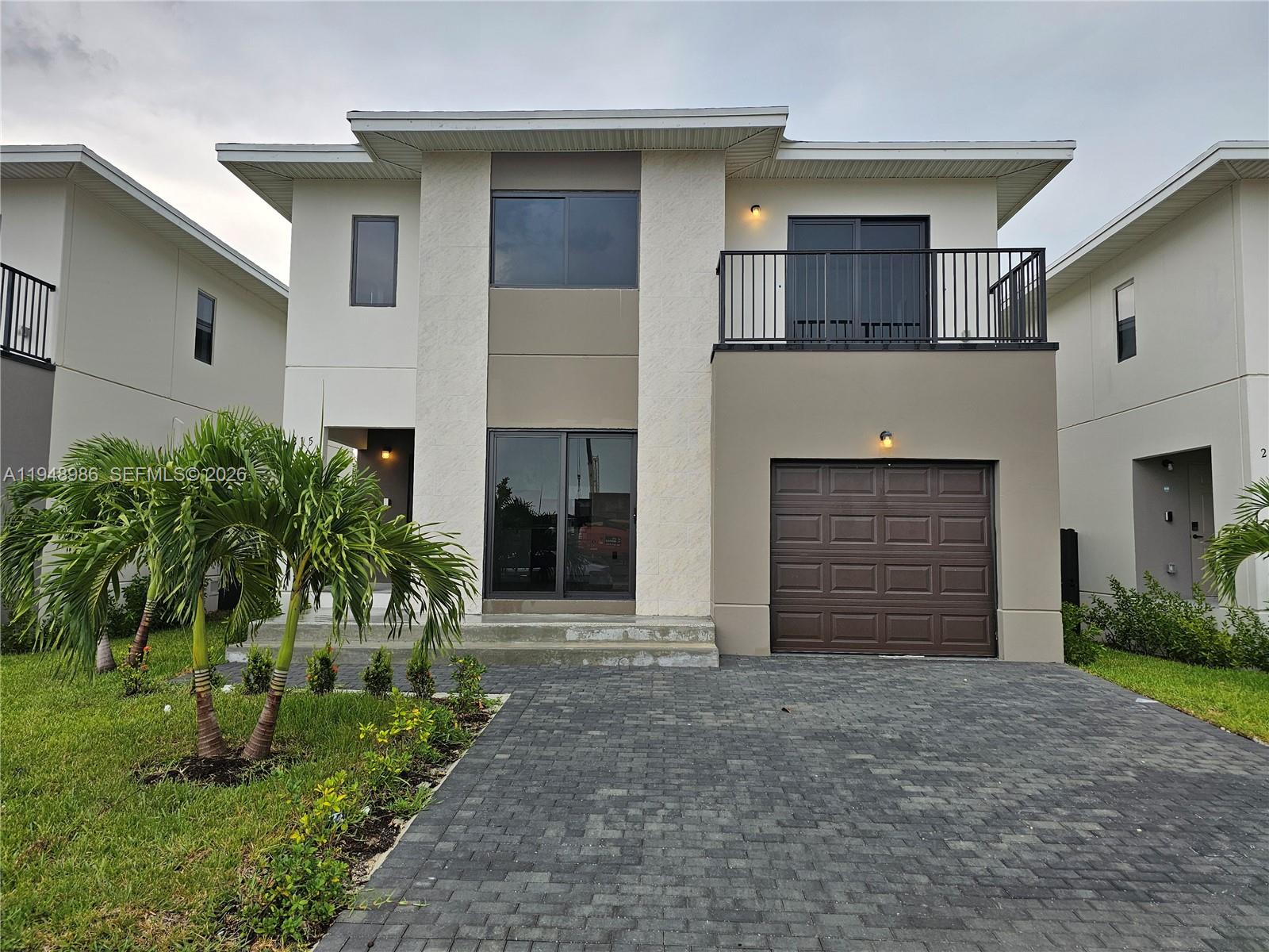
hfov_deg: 73.9
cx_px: 634
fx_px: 843
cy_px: 476
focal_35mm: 23
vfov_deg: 58.9
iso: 20
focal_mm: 6.3
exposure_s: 1/222
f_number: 1.7
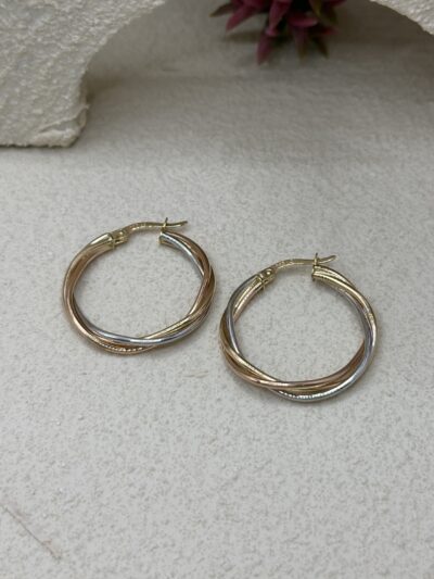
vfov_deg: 39.6
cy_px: 290
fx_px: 802
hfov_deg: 30.3
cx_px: 217
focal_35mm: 48
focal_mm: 6.86
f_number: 1.78
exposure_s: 1/1133
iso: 80
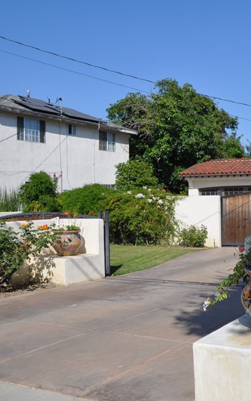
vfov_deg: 47.2
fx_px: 459
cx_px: 268
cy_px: 199
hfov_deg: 28.1
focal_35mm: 42
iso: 200
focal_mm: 18
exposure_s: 1/350
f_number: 9.5
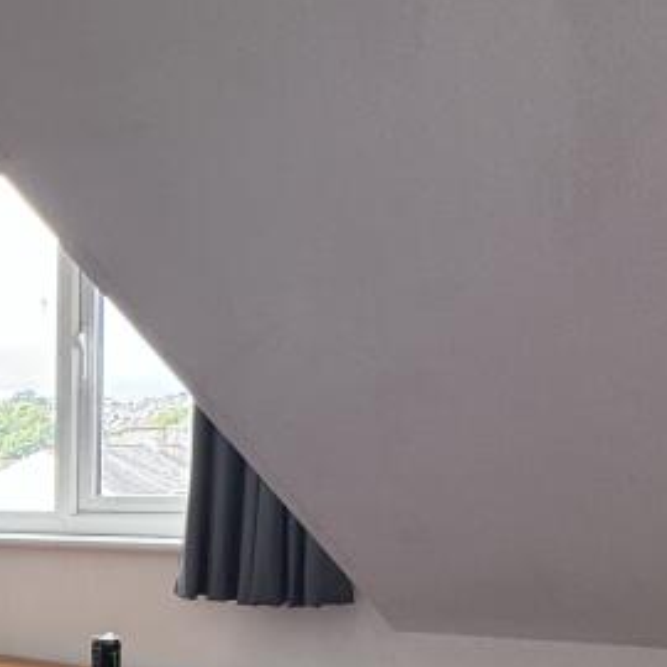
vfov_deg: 34.5
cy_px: 573
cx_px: -257
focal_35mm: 47
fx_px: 1025
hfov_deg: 28.0
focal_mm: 2.22
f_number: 2.2
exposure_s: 1/99
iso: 64
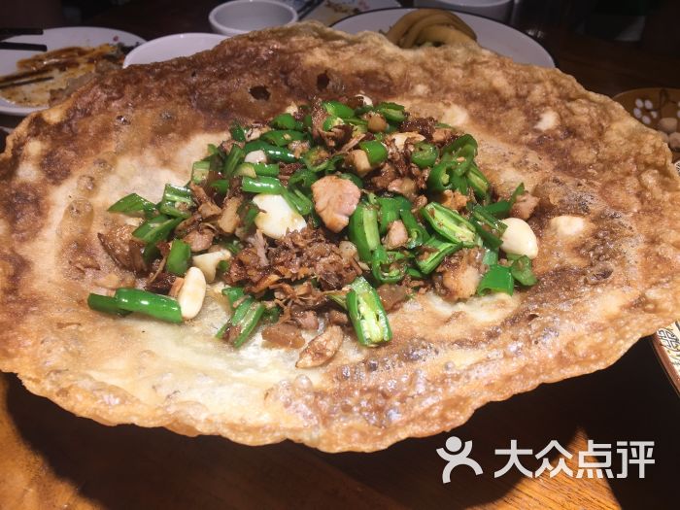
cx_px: 340
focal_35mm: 29
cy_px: 255
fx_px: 570
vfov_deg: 48.2
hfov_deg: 61.7
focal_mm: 4.15
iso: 25
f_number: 2.2
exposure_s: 1/50
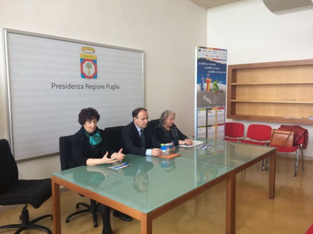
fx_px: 262
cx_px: 156
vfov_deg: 48.2
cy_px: 117
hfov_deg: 61.7
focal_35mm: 29
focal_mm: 4.15
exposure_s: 1/50
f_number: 2.2
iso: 40
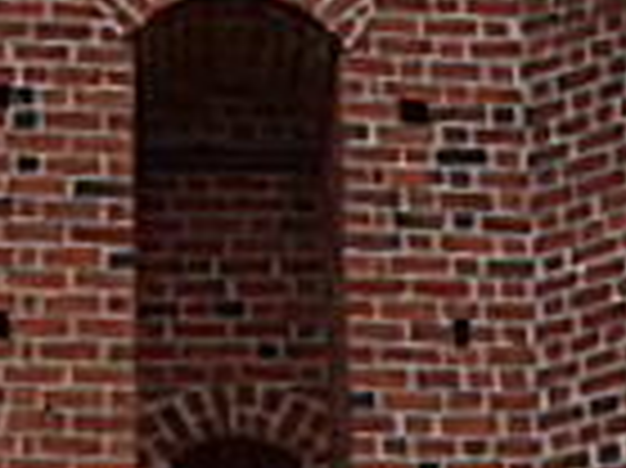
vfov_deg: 9.1
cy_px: 1017
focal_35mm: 150
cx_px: 1054
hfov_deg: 12.3
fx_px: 2710
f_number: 9
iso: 400
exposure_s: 1/160
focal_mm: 18
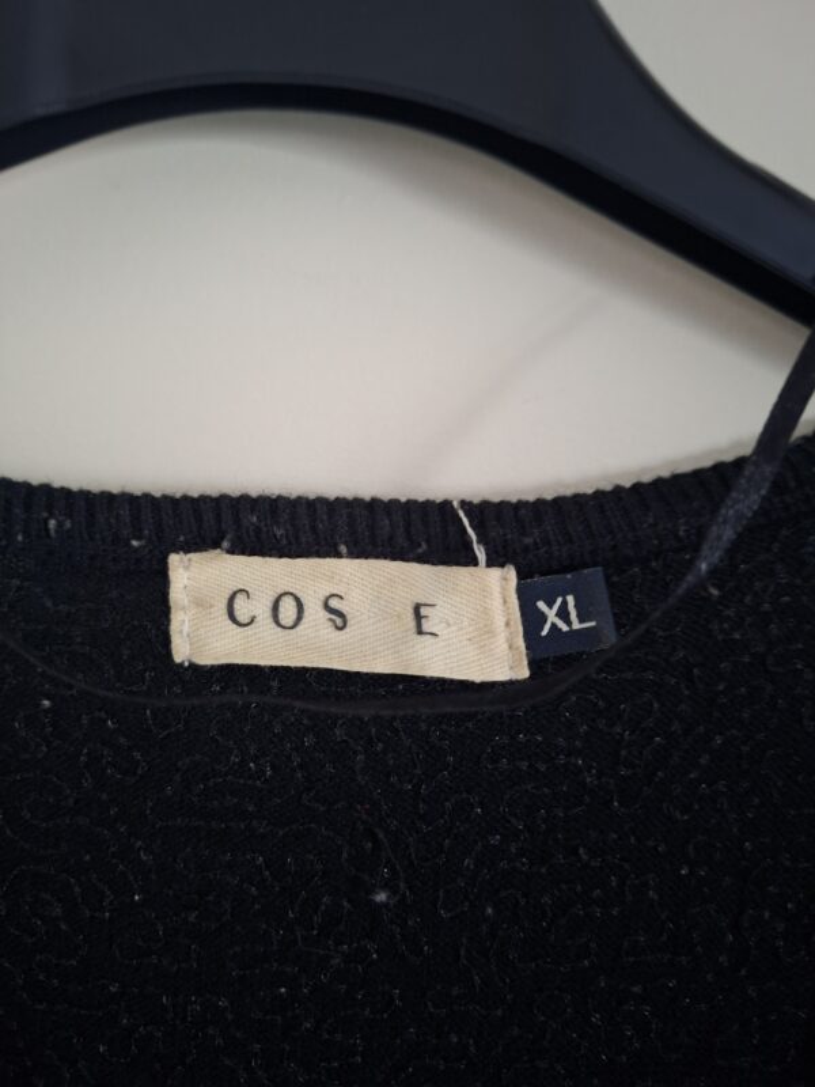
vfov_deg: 73.9
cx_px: 408
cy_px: 544
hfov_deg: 58.9
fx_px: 722
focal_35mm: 23
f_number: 1.8
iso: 400
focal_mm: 5.54
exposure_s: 1/25
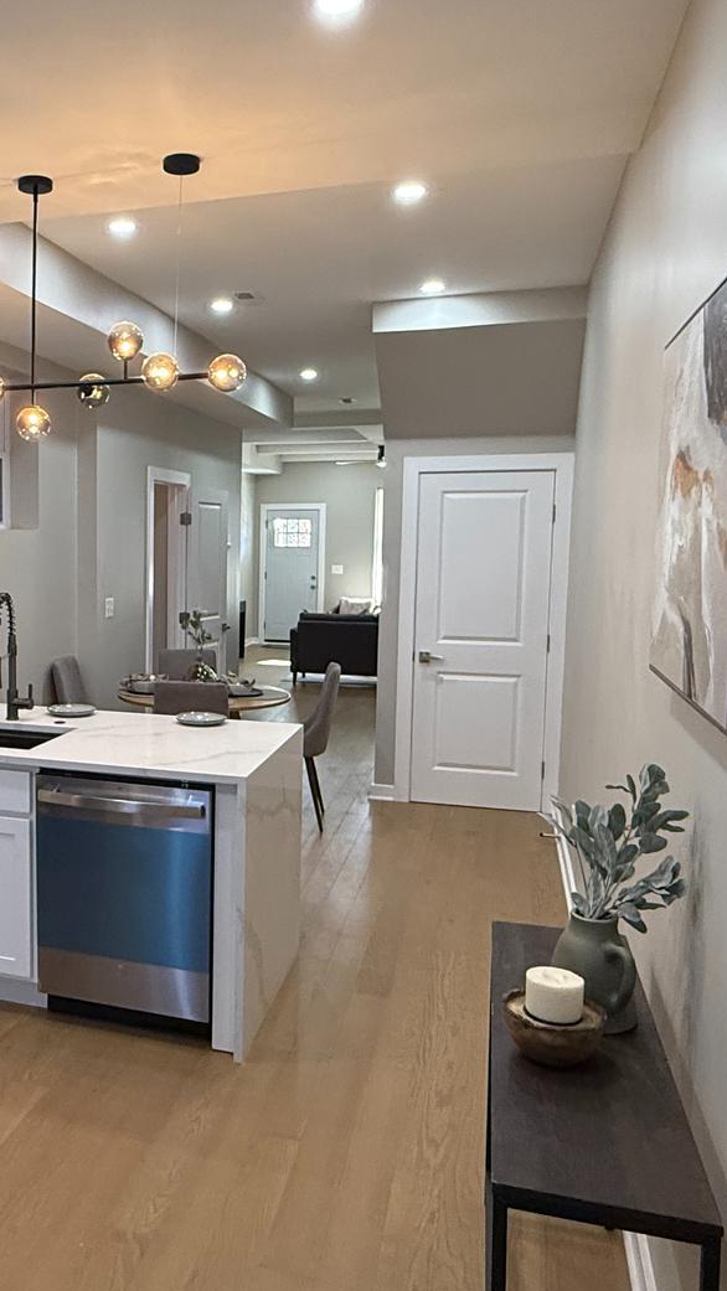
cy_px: 634
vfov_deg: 64.3
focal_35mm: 30
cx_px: 139
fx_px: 1028
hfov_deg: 37.5
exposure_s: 1/120
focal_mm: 2.22
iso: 250
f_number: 2.2
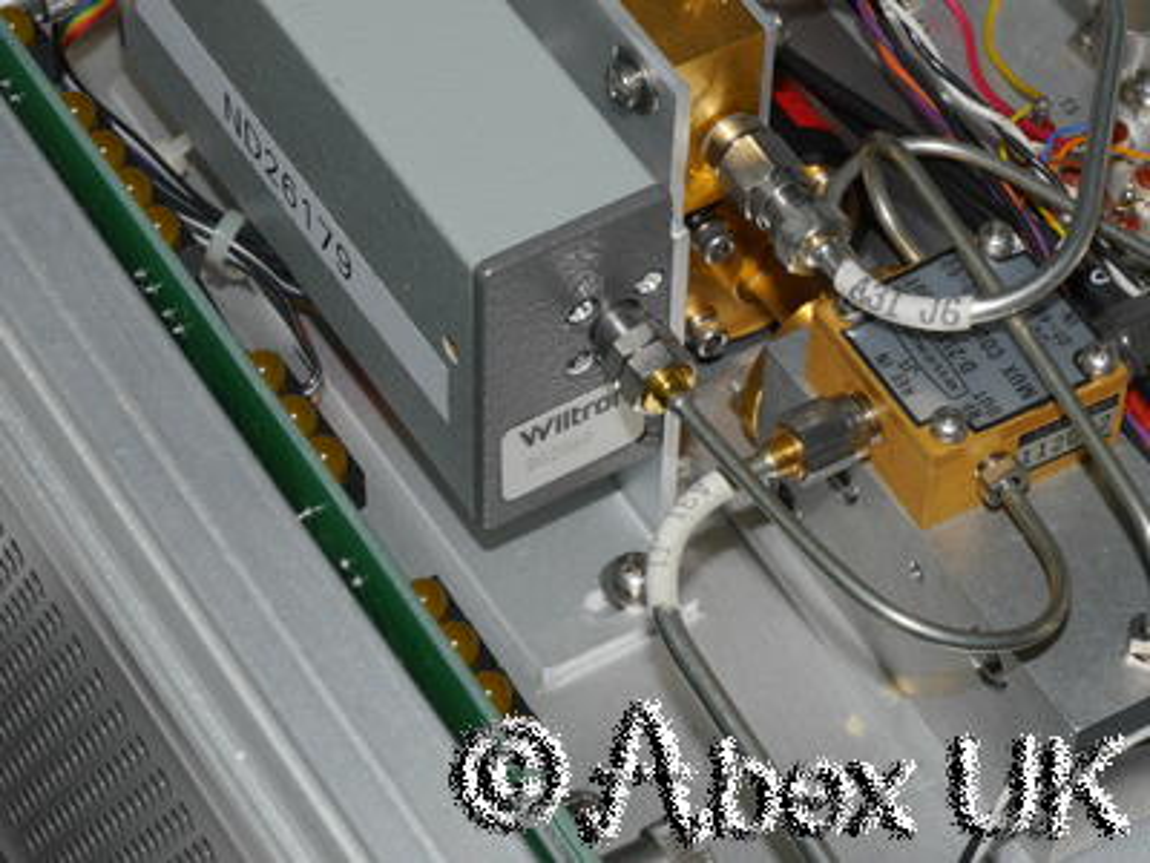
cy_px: 432
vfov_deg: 12.1
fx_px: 4053
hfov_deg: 16.1
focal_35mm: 122
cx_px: 575
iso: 400
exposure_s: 1/60
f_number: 22
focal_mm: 61
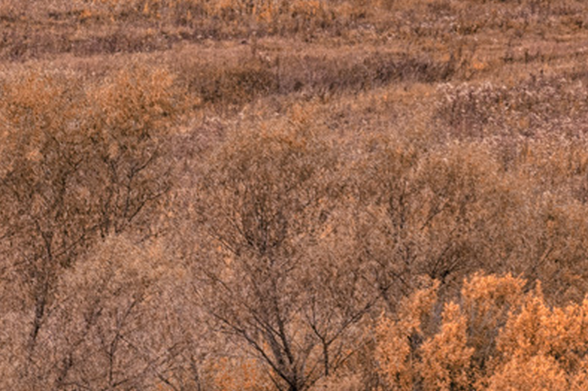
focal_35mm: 491
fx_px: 8013
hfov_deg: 4.2
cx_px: 478
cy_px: -154
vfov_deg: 2.8
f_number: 7.1
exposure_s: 1/200
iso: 200
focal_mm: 92
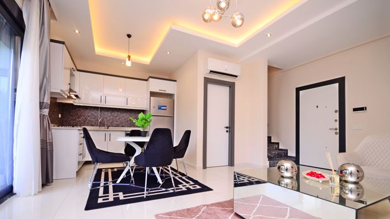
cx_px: 197
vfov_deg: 66.7
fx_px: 165
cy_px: 126
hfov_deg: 99.4
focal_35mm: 16
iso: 320
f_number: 5.6
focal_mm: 10
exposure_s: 1/60
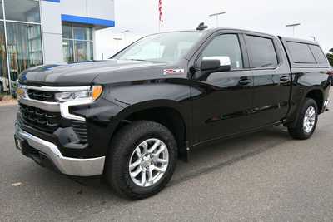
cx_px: 166
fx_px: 278
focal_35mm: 30
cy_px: 111
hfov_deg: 61.9
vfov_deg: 43.6
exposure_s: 1/250
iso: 280
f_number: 5.6
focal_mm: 20
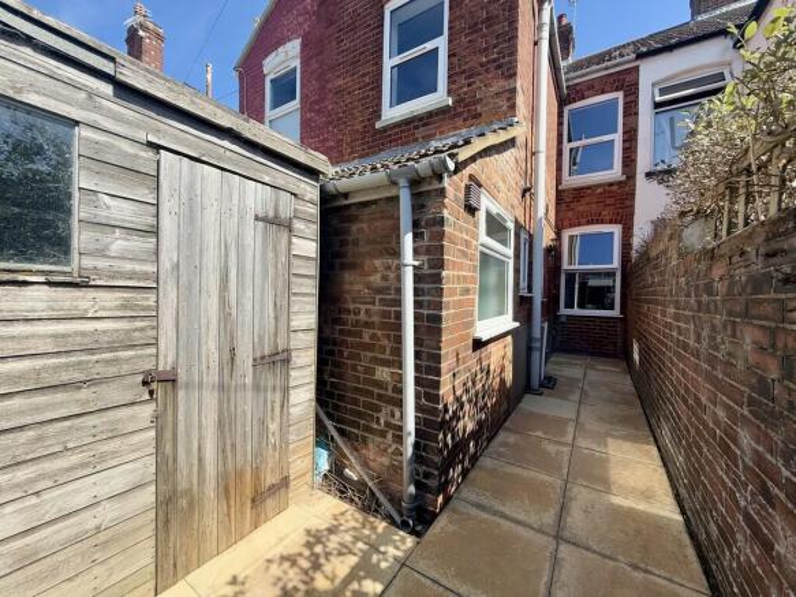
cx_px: 398
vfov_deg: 85.7
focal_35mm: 14
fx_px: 322
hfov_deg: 102.1
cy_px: 298
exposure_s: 1/1145
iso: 50
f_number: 2.2
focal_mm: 2.22
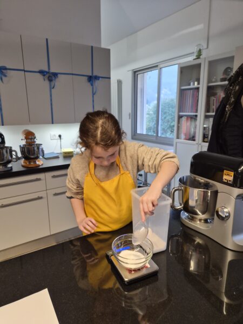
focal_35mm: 23
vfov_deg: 73.9
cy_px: 162
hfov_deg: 58.9
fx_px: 215
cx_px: 122
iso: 125
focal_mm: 5.4
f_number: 1.8
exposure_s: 1/100
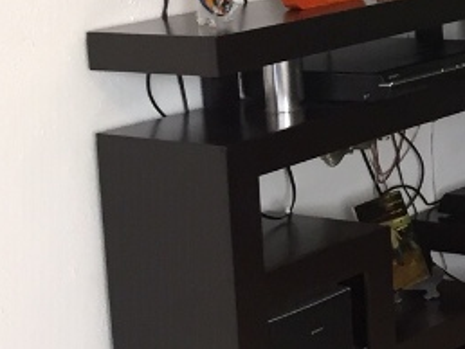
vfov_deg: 12.7
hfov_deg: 15.2
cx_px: 789
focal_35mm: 115
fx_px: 1546
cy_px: -18
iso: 100
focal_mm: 4.15
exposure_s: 1/30
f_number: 2.2
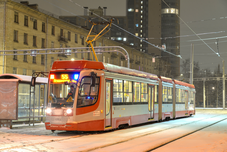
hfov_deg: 32.4
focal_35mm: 62
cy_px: 76
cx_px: 114
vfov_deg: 21.9
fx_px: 391
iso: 100
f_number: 7.1
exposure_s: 2
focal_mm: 62
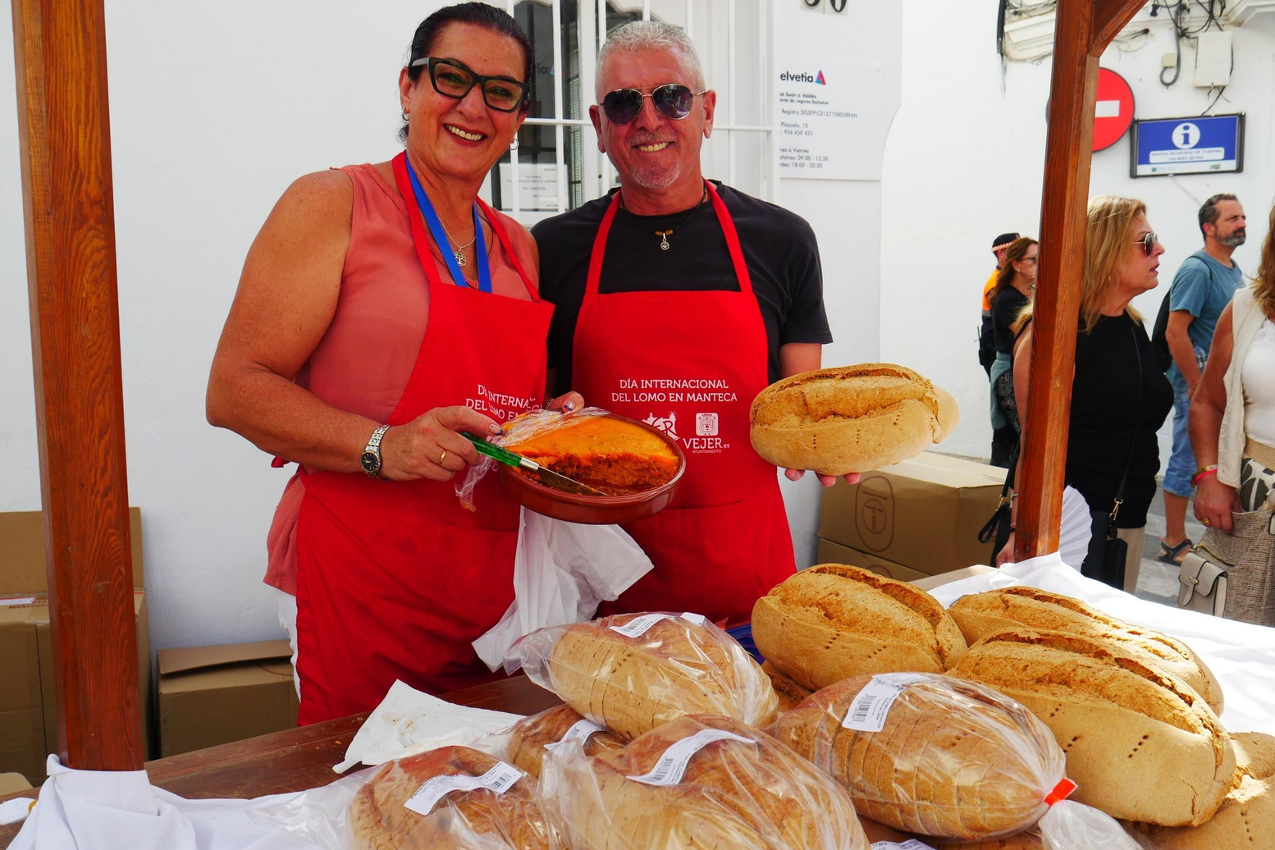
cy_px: 461
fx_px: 1062
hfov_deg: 61.9
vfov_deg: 43.6
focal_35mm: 30
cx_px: 631
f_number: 5.6
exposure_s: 1/320
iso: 200
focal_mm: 14
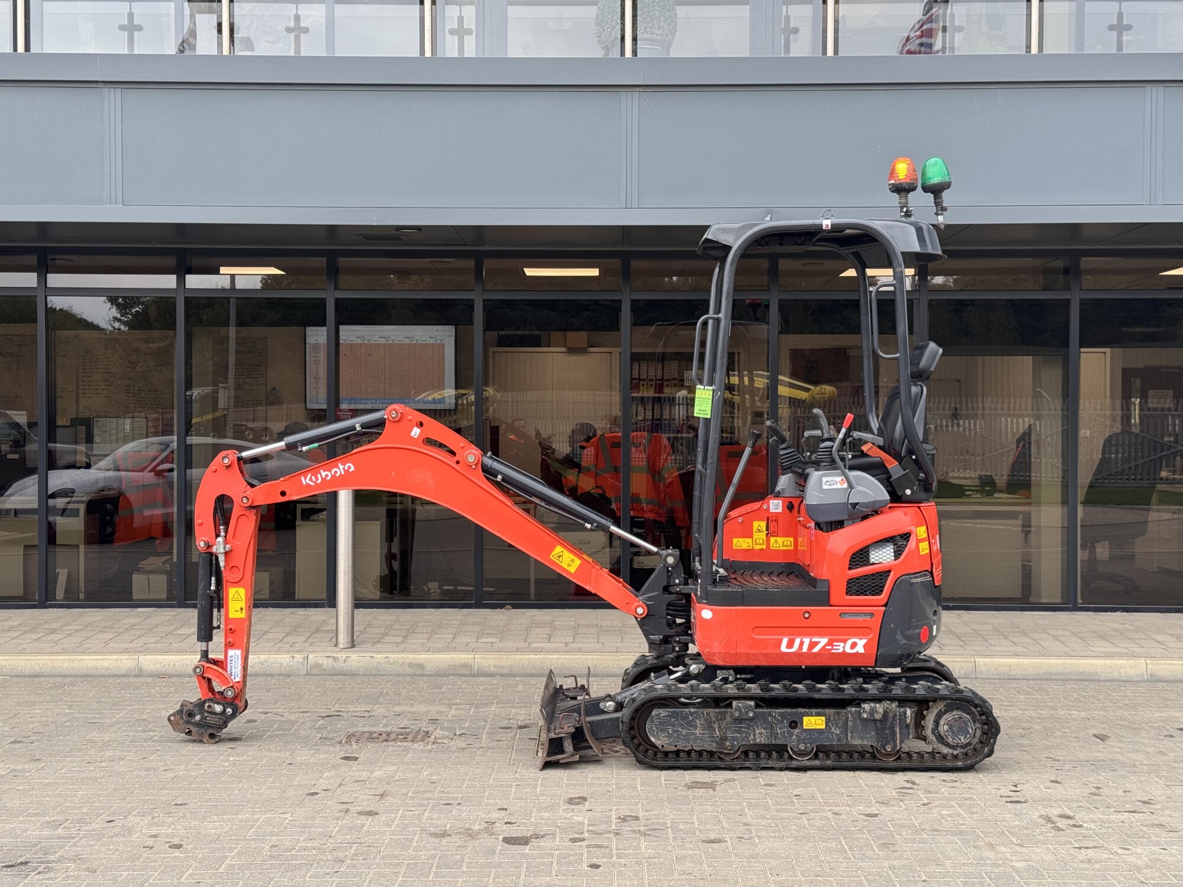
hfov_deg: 39.7
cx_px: 592
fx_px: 1640
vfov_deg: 30.3
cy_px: 444
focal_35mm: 48
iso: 64
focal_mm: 6.76
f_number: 1.78
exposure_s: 1/174
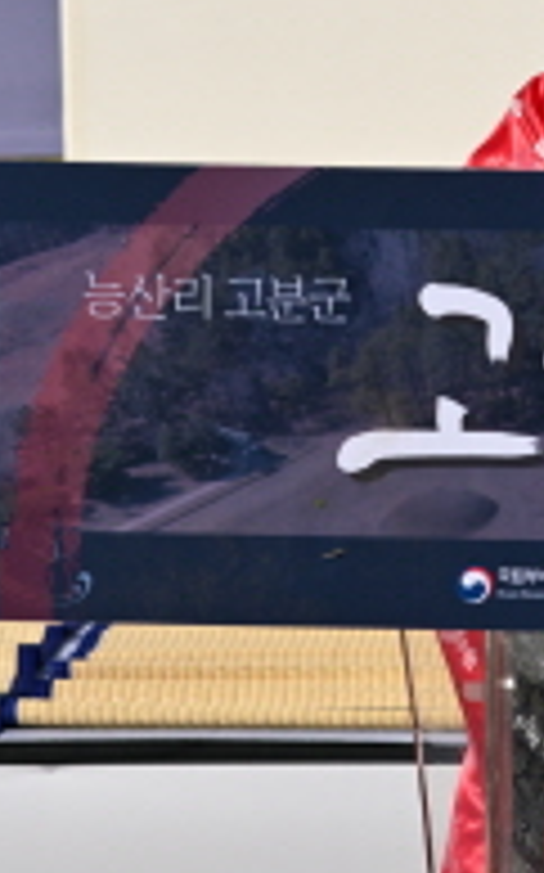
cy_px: 126
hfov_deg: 3.9
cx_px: 809
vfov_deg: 6.3
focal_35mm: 331
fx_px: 7863
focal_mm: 105
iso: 80
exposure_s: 1/400
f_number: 8
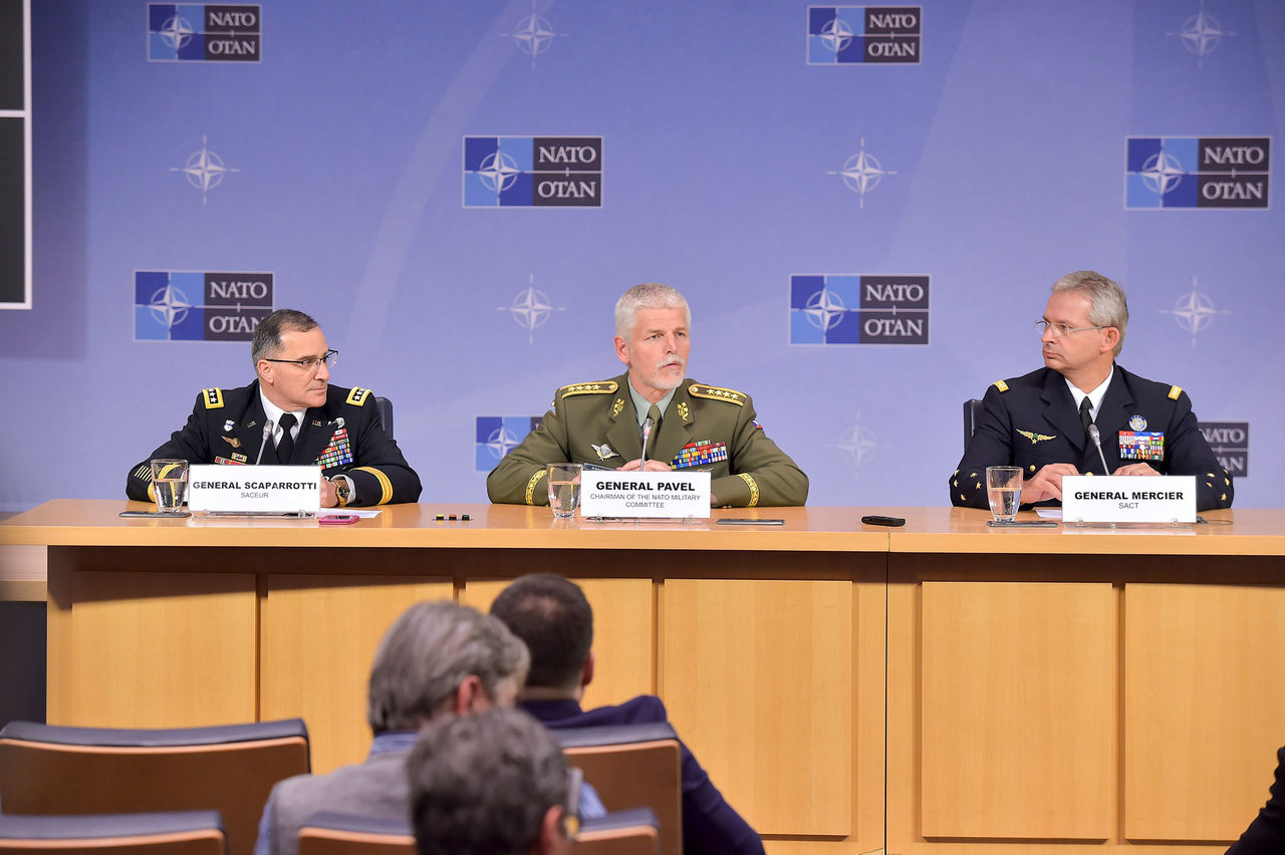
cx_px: 642
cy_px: 428
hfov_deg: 17.7
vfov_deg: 11.8
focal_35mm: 116
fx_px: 4138
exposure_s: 1/125
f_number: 4
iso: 2500
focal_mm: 116
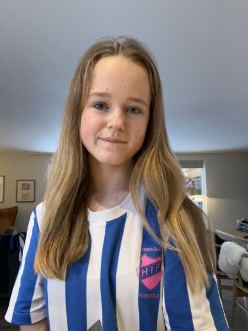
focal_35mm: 30
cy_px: 166
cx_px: 124
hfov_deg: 46.8
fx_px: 287
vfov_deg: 60.0
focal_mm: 2.71
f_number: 2.2
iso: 400
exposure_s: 1/40
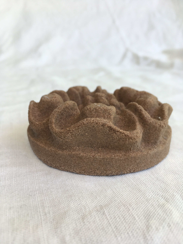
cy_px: 122
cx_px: 92
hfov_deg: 48.2
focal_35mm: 29
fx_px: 204
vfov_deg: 61.7
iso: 25
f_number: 2.2
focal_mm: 4.15
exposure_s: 1/106
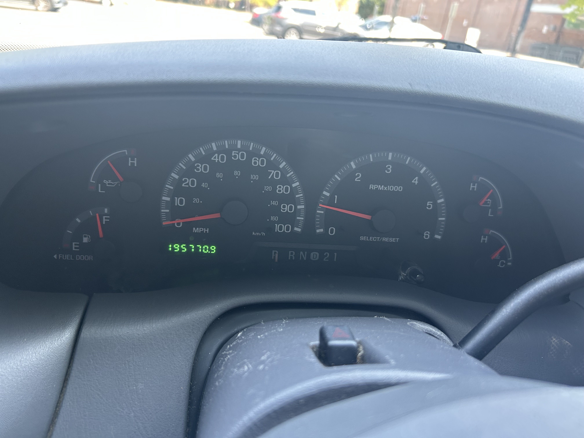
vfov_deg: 53.1
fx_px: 439
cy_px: 219
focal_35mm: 26
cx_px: 292
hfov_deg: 67.3
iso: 100
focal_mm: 5.7
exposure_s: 1/121
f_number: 1.5
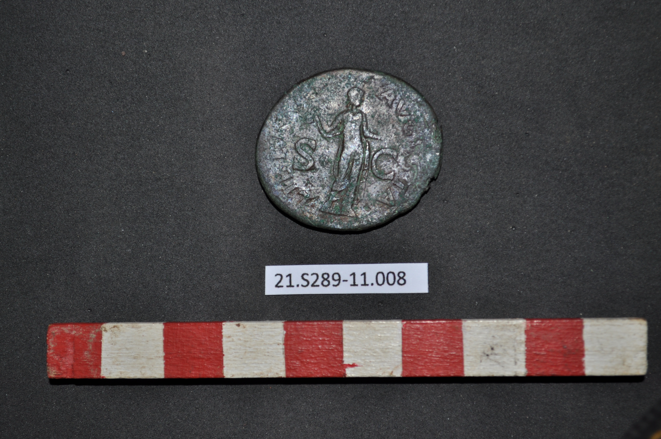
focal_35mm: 63
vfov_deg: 21.5
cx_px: 330
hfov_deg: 31.9
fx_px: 1155
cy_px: 220
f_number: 5.6
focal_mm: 42
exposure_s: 1/125
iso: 200
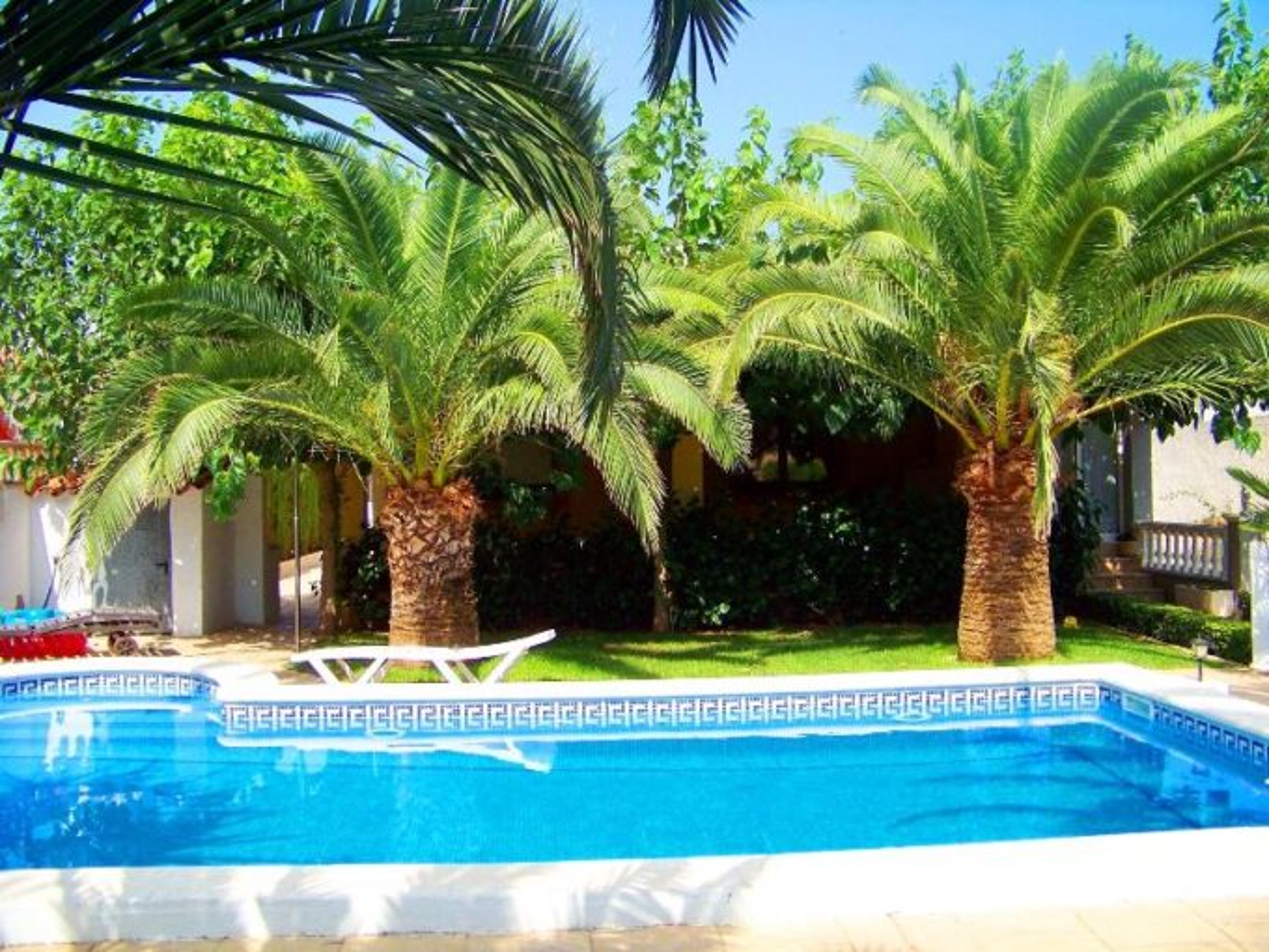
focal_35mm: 36
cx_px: 634
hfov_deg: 51.4
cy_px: 476
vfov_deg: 39.7
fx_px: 1320
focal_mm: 5.85
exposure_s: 1/1000
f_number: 2.8
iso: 70
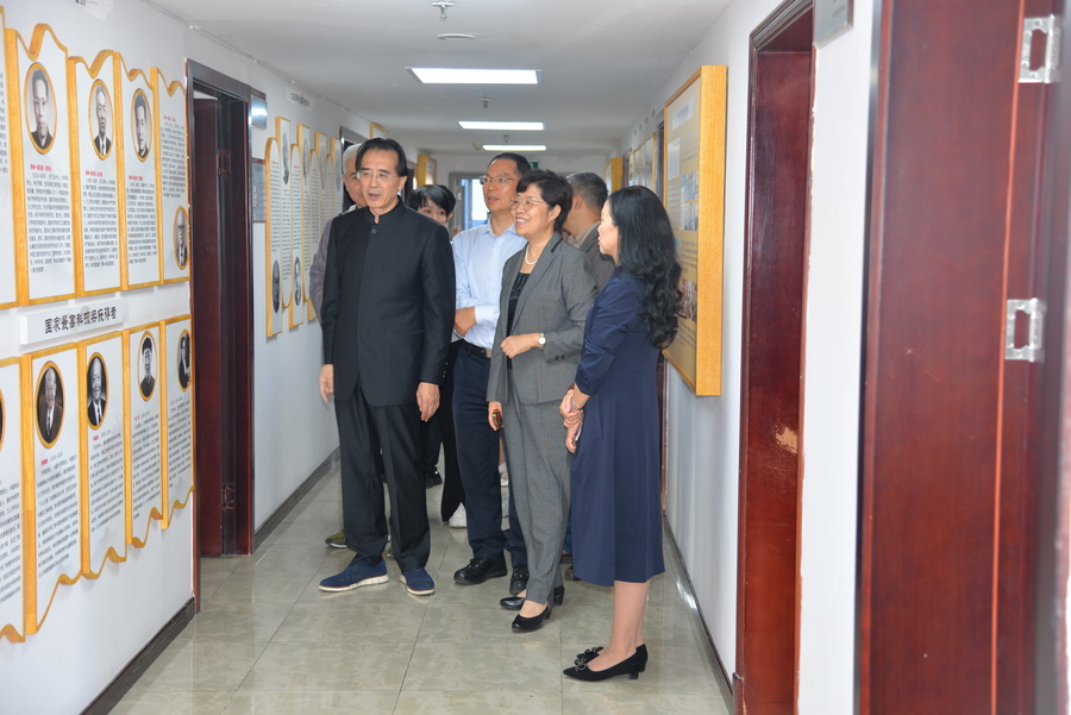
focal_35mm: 48
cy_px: 358
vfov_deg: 28.1
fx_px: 1429
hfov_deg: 41.1
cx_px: 536
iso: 400
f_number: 4
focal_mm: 48
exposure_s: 1/60
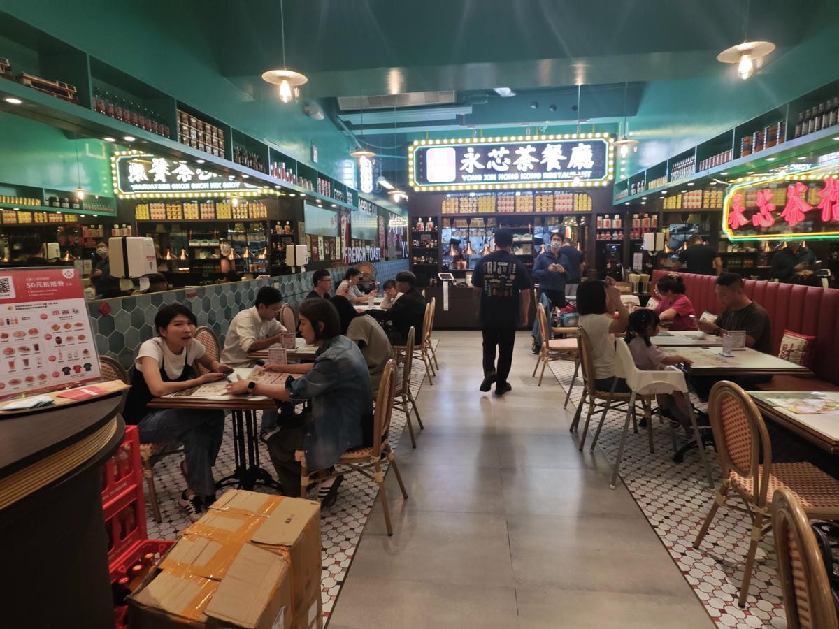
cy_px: 314
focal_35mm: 19
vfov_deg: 68.7
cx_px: 420
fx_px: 461
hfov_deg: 84.7
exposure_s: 1/120
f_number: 1.8
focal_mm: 2.03
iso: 80
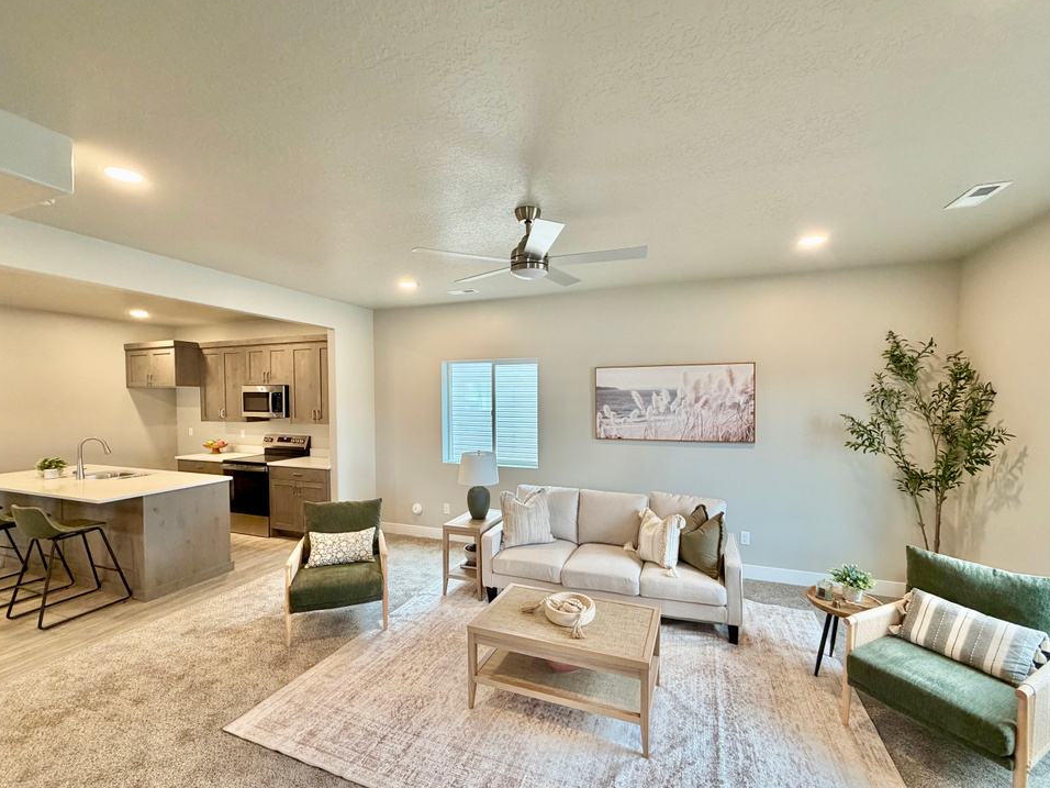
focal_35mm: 15
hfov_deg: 98.2
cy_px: 410
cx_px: 535
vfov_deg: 81.7
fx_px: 455
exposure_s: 1/120
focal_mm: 2.22
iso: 250
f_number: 2.2
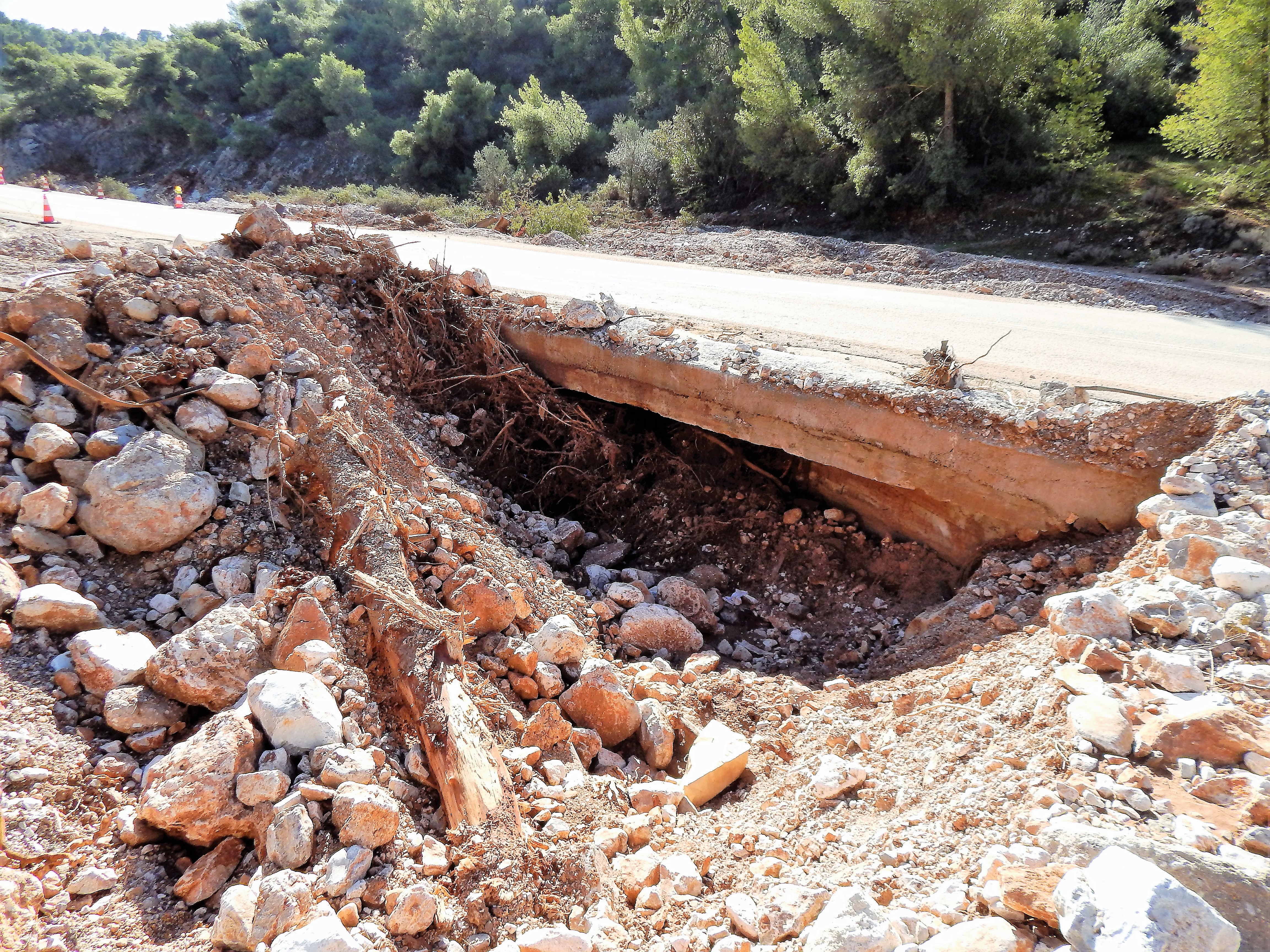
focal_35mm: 23
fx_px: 844
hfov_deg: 73.9
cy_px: 476
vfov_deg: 58.9
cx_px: 635
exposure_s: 1/640
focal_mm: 4
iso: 125
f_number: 3
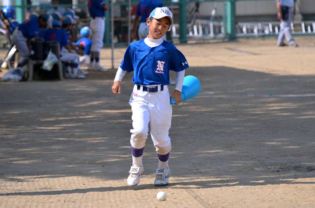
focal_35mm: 285
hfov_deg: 7.2
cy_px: 104
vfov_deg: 4.8
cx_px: 158
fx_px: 2489
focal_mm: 190
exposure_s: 1/1250
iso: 400
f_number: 5.6
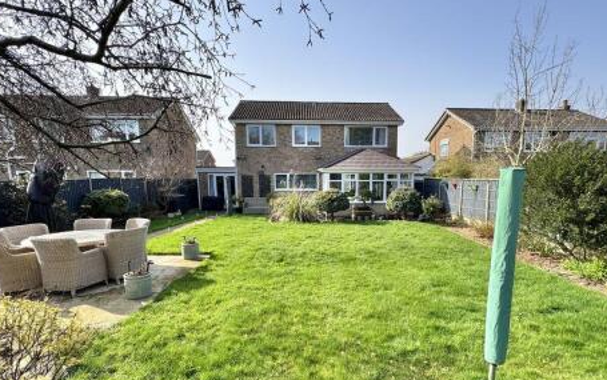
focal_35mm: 19
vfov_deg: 62.0
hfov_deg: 87.8
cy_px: 219
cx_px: 328
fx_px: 315
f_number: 2.2
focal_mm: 2.22
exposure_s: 1/812
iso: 50
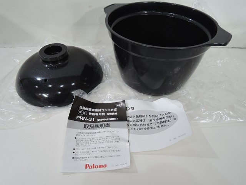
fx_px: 199
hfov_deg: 63.4
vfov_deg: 49.7
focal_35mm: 28
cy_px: 92
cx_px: 123
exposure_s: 1/30
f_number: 2.5
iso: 400
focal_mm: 6
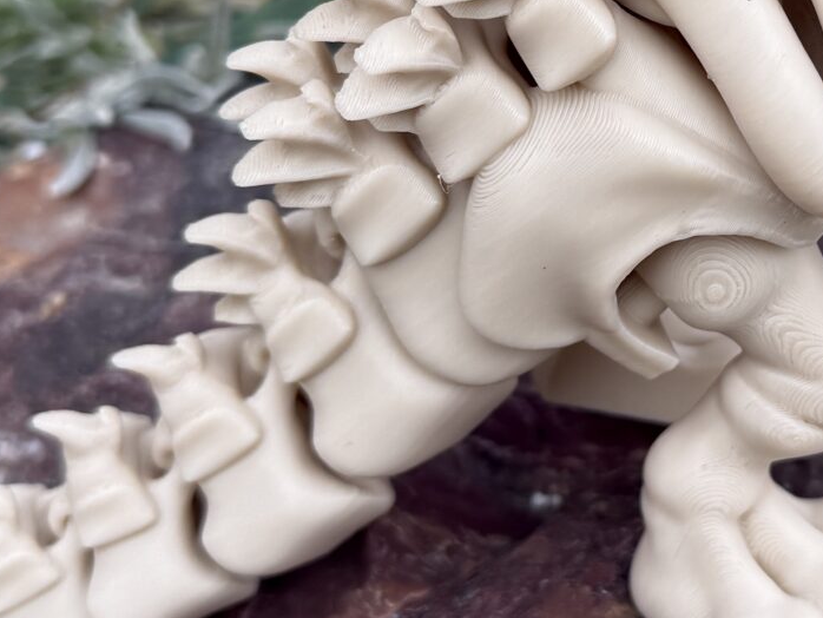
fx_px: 2093
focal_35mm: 88
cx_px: 765
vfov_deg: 16.6
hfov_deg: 21.7
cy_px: 90
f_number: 1.78
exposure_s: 1/1018
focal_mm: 6.76
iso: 80
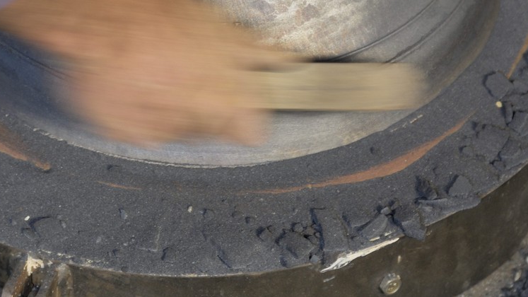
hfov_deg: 12.8
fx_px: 2352
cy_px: -260
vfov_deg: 7.0
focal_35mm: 168
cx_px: 218
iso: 100
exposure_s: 1/10
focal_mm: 50
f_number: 3.5
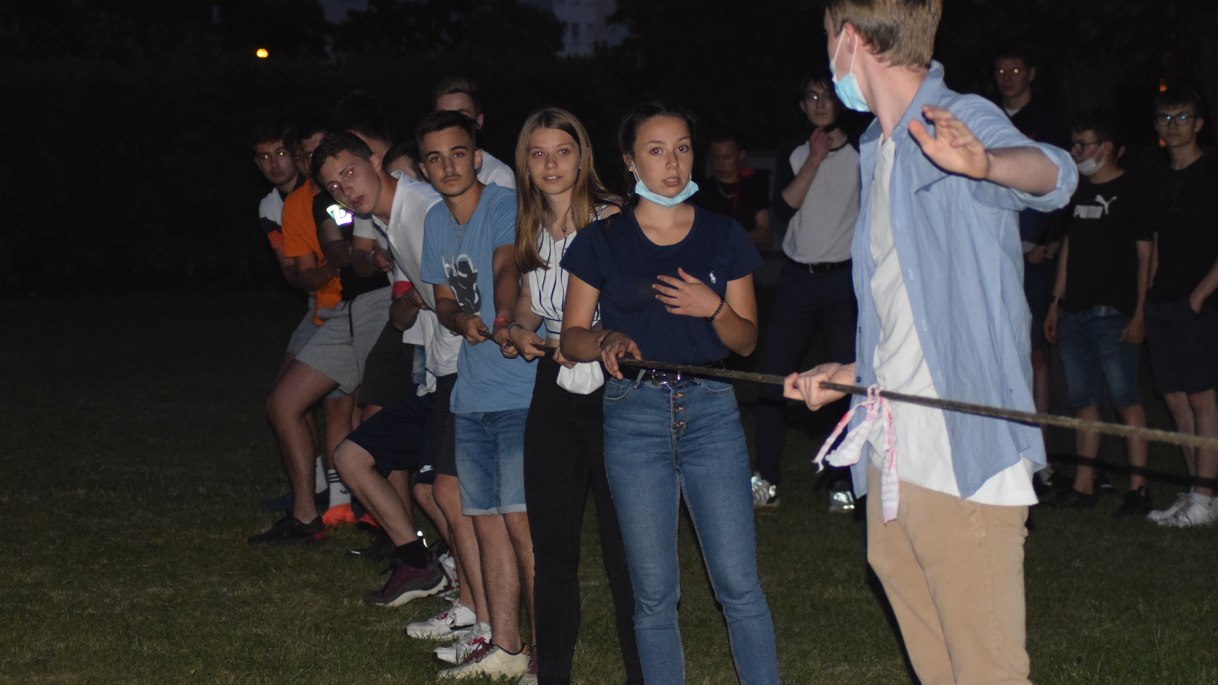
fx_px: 3585
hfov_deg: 19.3
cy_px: 308
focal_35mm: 111
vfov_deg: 10.9
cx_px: 612
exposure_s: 1/60
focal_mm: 70
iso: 3200
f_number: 4
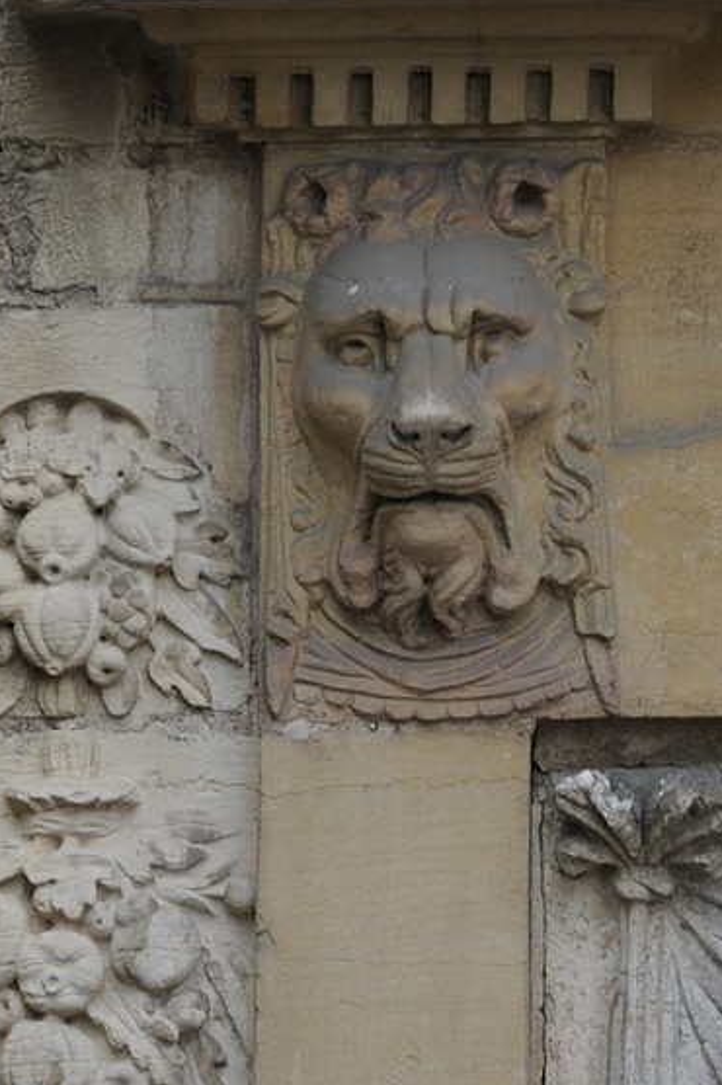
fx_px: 19547
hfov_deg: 2.1
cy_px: -983
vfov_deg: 3.2
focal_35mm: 649
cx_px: 1292
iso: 200
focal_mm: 150
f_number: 5.6
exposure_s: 1/250
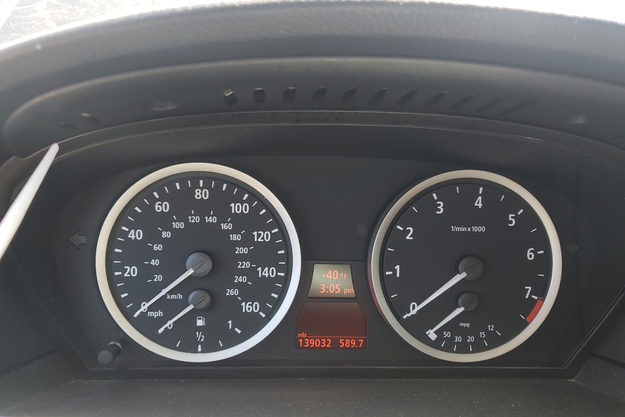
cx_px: 307
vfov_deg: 46.2
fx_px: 486
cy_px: 241
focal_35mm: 28
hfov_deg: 65.5
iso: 50
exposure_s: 1/120
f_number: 1.5
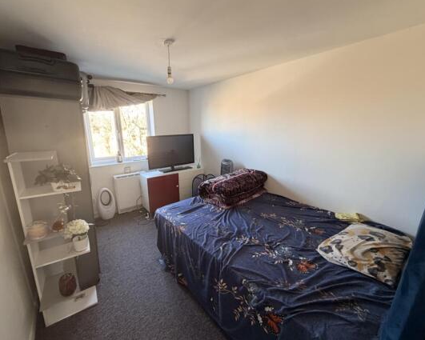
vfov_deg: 84.1
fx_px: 189
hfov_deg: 96.8
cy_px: 170
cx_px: 207
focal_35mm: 15
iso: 320
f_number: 2.2
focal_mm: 2.22
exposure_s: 1/67
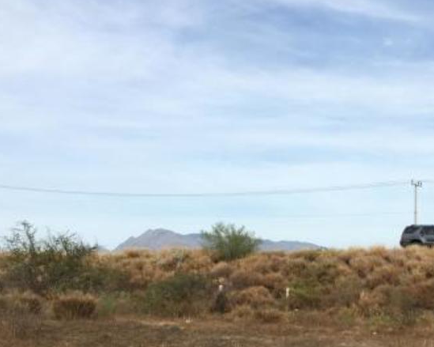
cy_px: 288
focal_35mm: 55
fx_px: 706
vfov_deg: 27.0
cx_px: 330
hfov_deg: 33.4
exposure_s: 1/1083
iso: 25
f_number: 2.2
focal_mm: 4.15
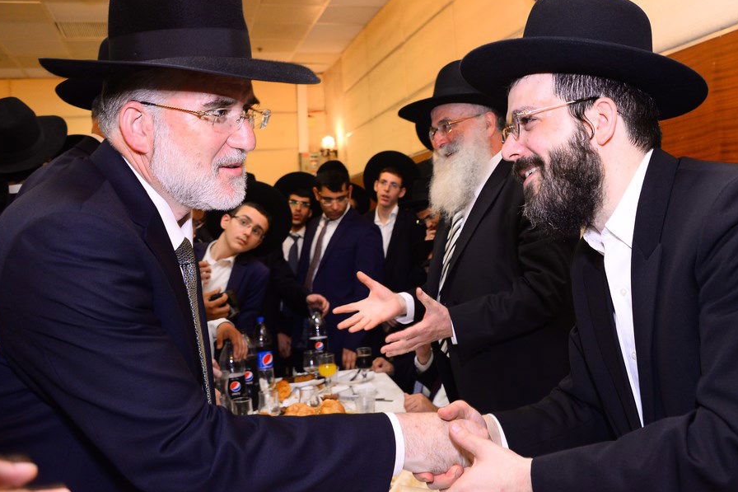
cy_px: 190
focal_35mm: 36
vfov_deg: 36.7
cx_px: 451
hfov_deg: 52.7
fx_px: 738
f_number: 5.6
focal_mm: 28
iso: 1250
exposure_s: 1/100
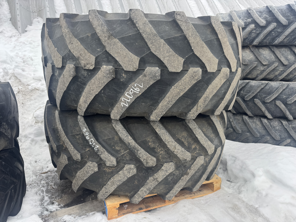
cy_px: 111
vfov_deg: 56.8
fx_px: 205
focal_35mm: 24
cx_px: 148
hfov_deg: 71.6
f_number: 1.78
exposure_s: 1/518
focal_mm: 6.76
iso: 80
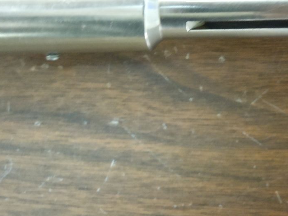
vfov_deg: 29.6
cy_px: 46
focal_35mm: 48
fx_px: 399
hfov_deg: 39.2
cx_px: 193
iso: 800
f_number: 3.7
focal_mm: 5
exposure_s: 1/6
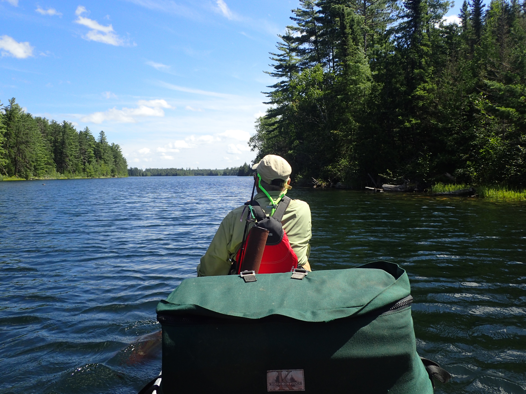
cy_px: 197
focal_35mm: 28
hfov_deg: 63.4
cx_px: 263
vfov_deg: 49.7
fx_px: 425
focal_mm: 5.14
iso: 100
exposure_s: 1/800
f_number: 3.2
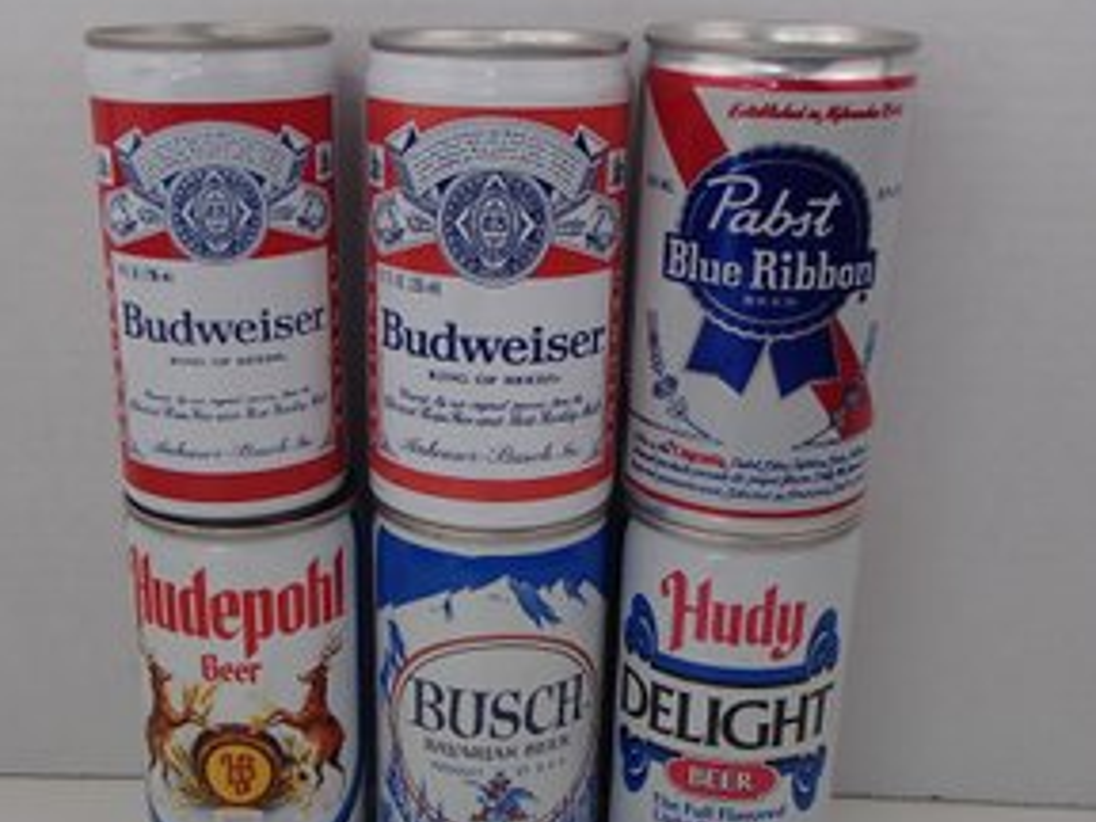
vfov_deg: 32.8
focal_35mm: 44
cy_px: 474
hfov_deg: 42.8
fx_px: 1393
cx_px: 459
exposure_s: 1/160
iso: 100
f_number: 4.7
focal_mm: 6.64
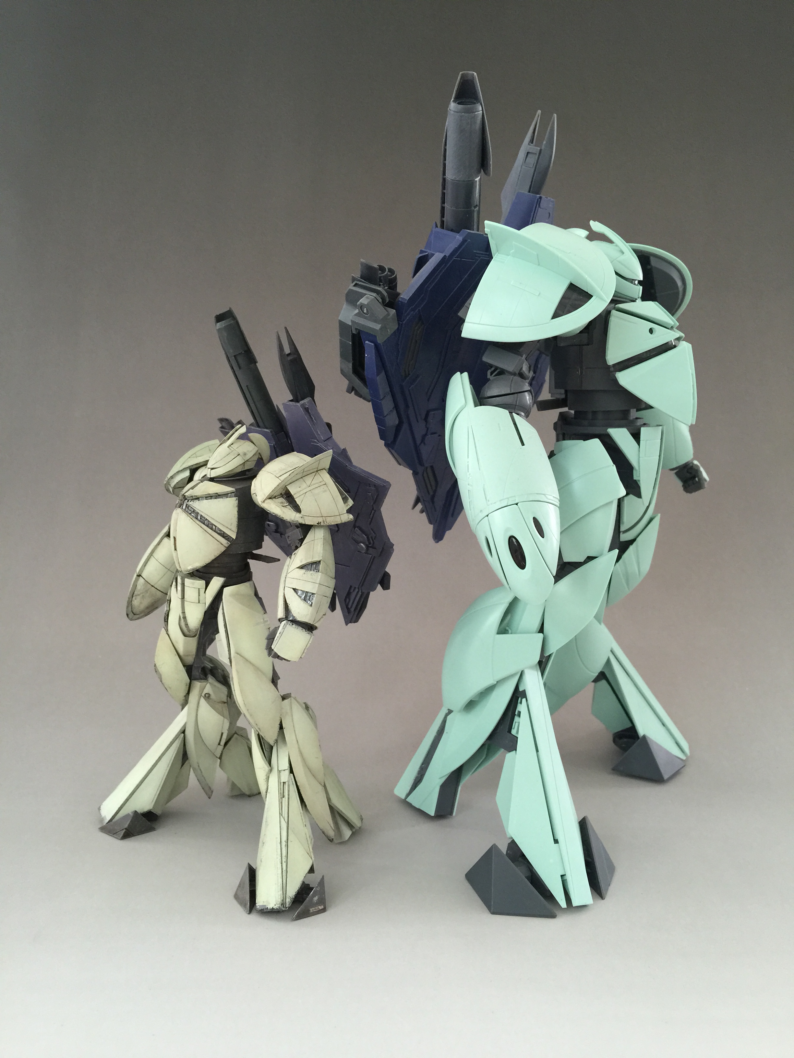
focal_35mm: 29
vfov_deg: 61.7
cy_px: 529
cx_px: 397
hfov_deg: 48.2
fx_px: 887
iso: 80
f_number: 2.2
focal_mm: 4.15
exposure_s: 1/17
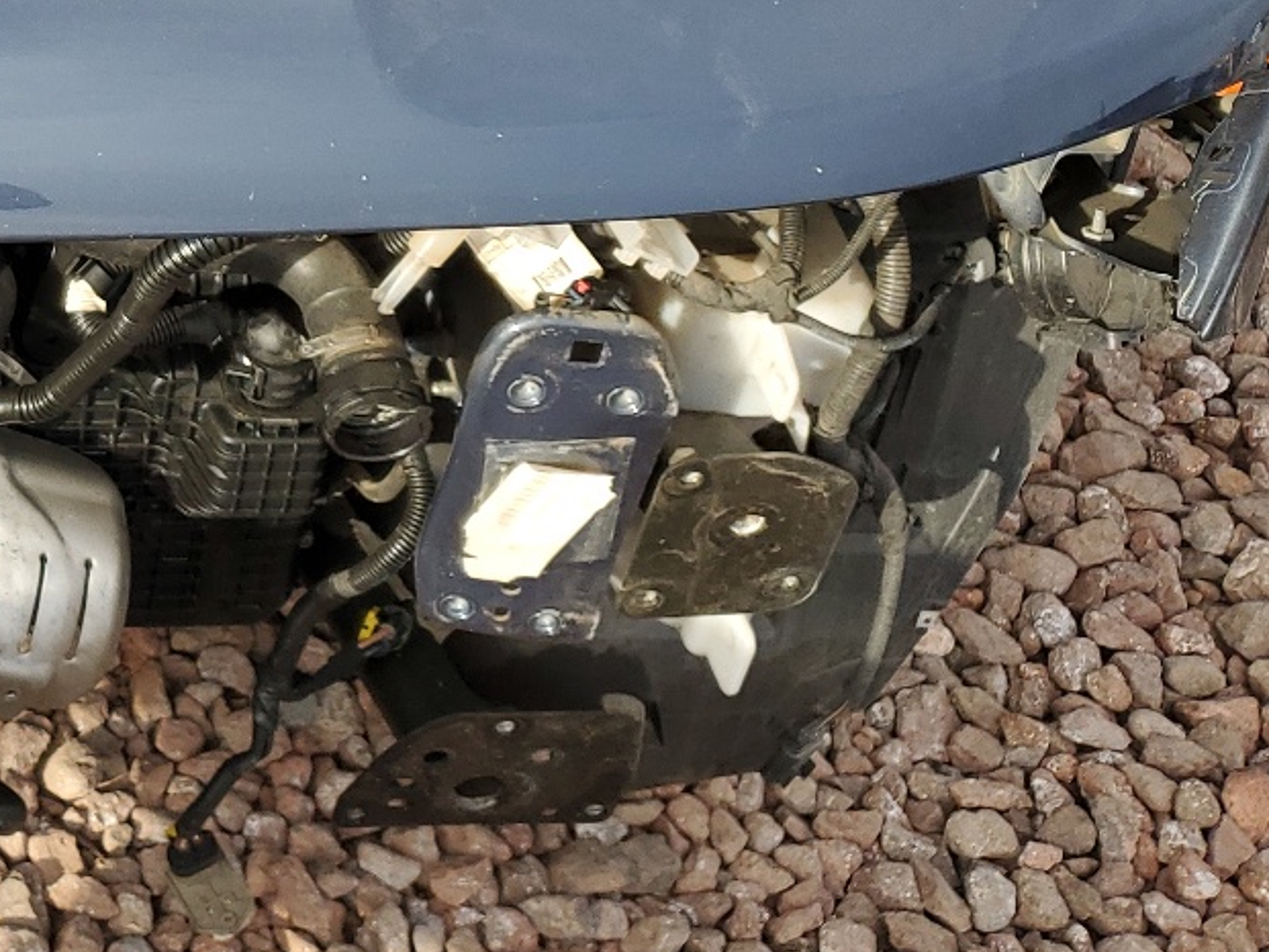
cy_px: -22
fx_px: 2457
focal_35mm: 67
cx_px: -286
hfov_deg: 25.7
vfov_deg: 21.1
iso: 50
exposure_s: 1/833
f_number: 1.5
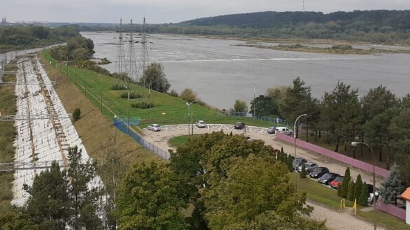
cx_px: 214
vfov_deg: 23.3
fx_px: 554
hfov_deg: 40.6
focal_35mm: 51
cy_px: 69
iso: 40
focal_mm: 3.6
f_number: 1.9
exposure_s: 1/2217
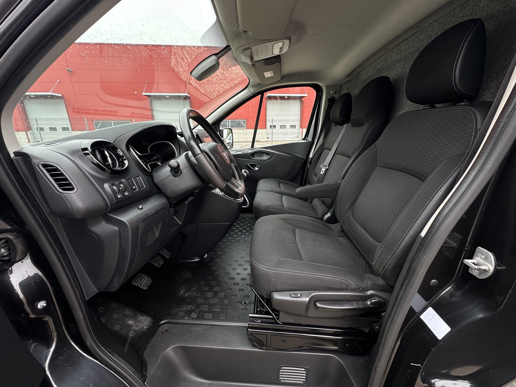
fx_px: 209
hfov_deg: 102.1
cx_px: 258
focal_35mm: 14
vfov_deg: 85.7
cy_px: 194
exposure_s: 1/99
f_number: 2.2
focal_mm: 2.22
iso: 40
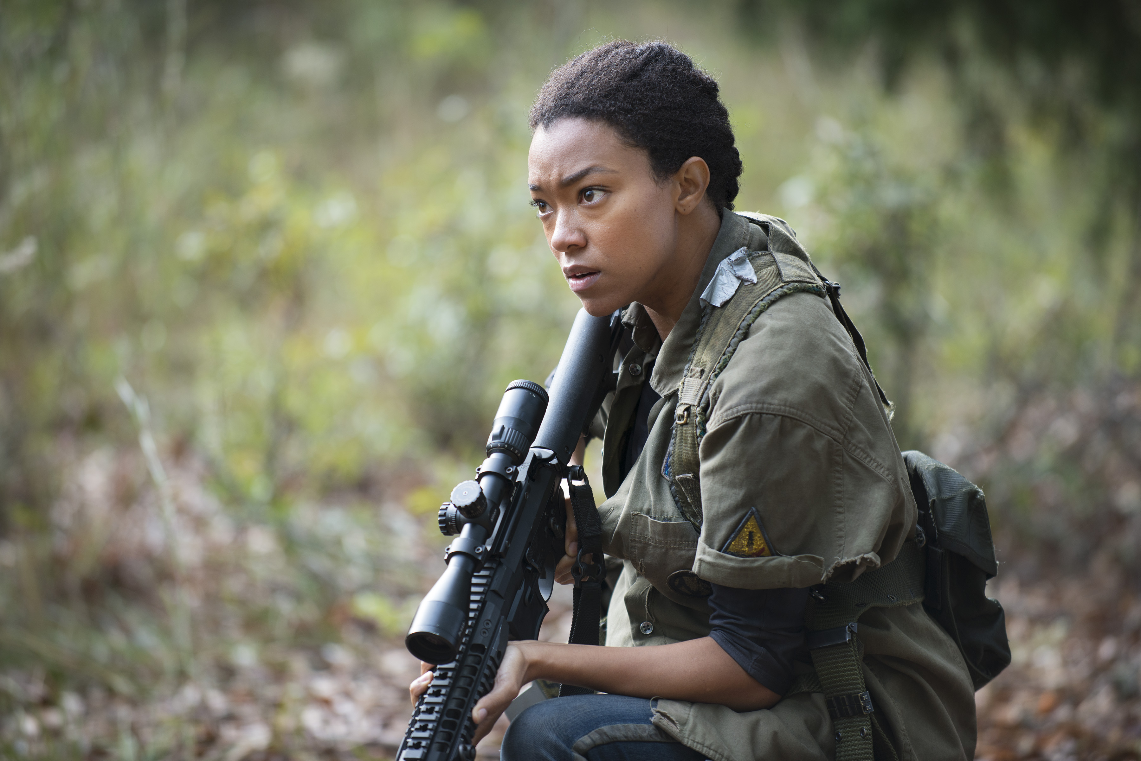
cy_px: 380
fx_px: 6024
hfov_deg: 10.8
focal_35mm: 190
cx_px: 570
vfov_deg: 7.2
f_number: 2.8
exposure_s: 1/250
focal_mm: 190
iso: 250
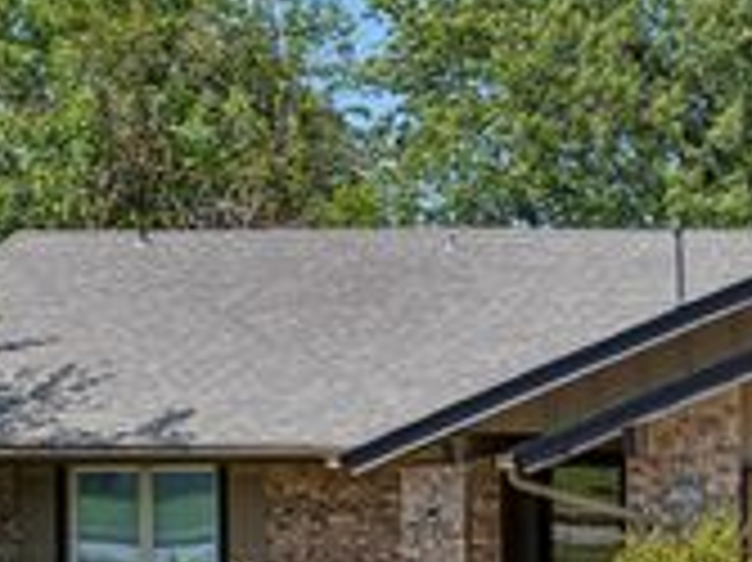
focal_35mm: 72
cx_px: 666
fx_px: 1563
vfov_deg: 20.2
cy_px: 450
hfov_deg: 26.2
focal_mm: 12.3
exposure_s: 1/1600
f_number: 2.8
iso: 100
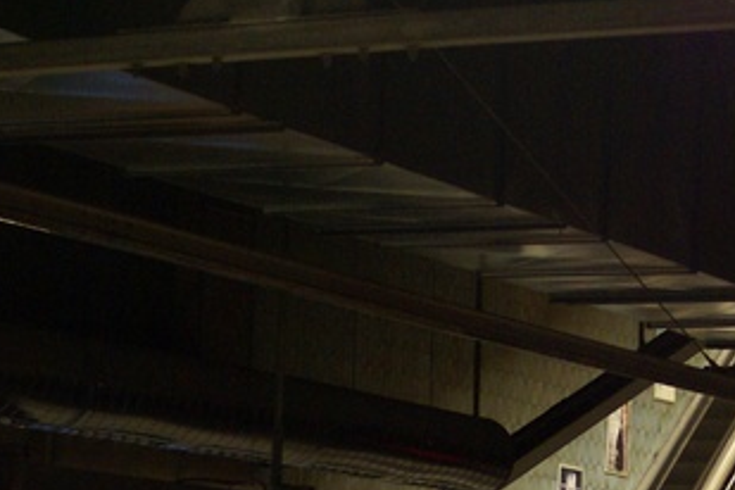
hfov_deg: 13.7
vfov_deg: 9.0
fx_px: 3042
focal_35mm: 149
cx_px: 533
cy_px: 664
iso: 400
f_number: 3.5
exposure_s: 1/20
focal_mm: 30
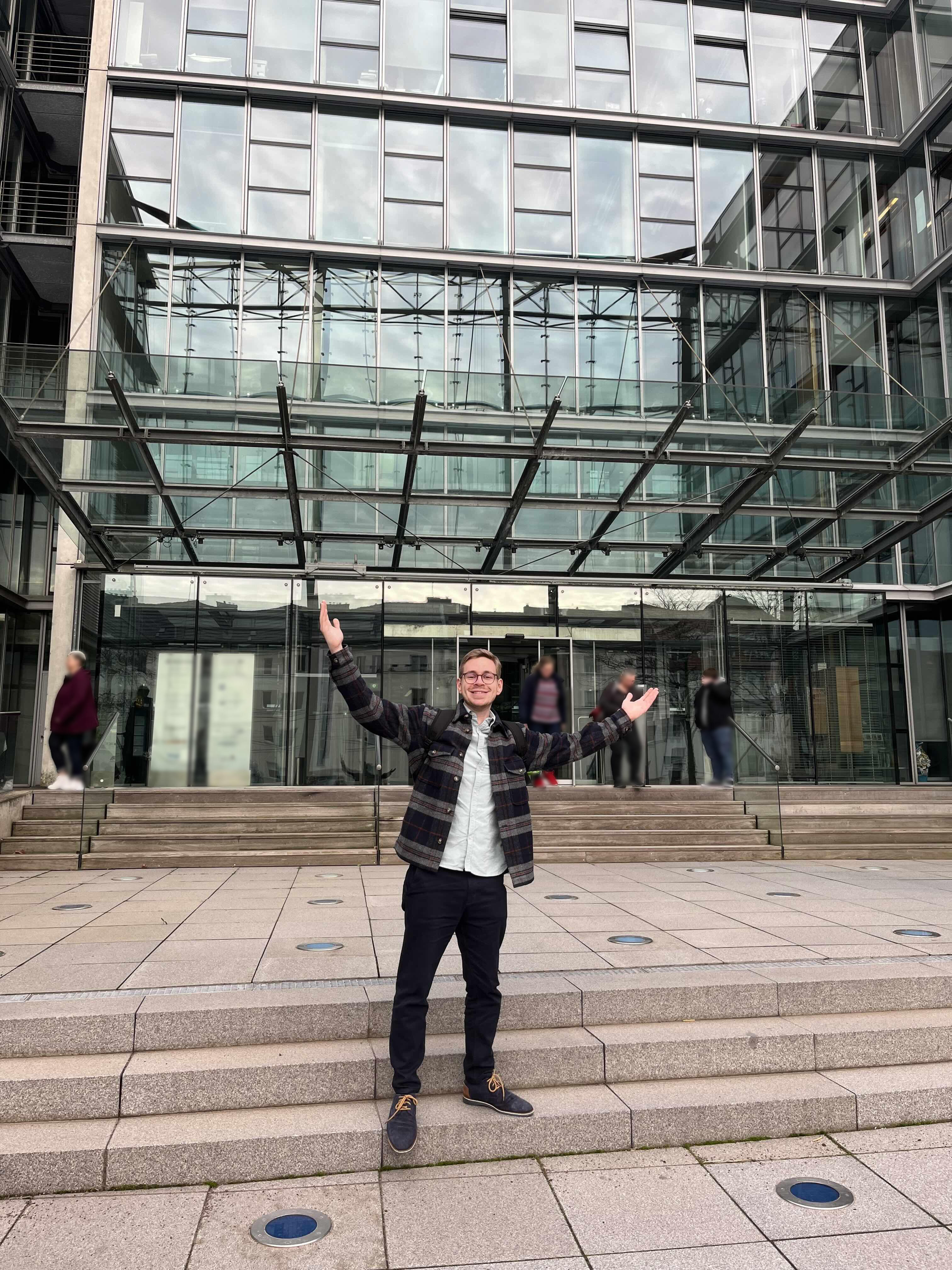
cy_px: 635
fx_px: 953
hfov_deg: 53.1
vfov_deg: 67.3
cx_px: 476
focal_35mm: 26
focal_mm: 5.1
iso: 40
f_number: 1.6
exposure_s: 1/189
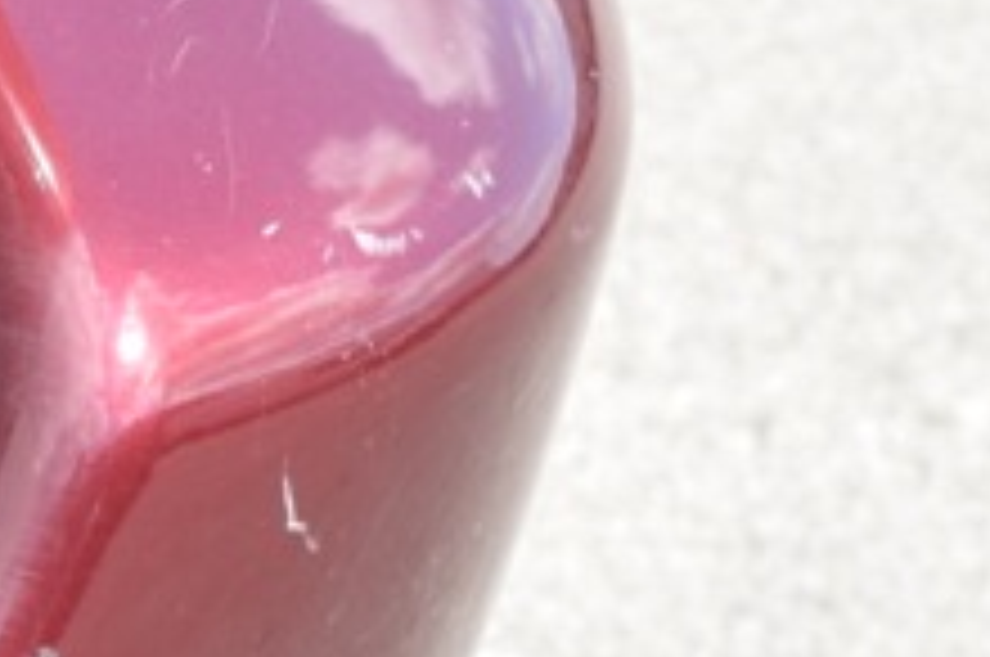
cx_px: -1071
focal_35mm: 481
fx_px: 13206
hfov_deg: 4.2
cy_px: -1015
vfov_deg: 2.8
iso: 200
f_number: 8
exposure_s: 1/125
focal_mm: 55
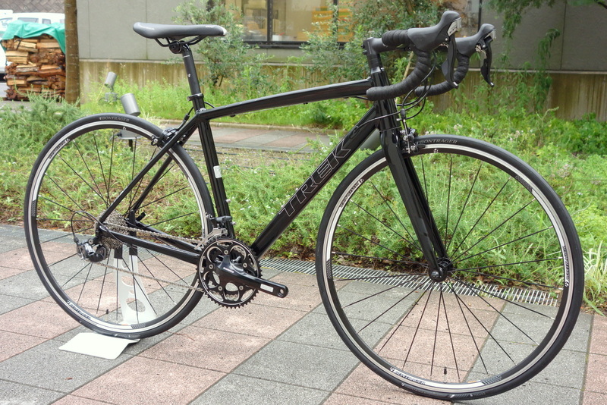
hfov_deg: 41.9
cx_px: 304
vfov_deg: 28.7
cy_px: 202
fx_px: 793
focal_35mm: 47
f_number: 4
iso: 800
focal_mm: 17.4
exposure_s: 1/125
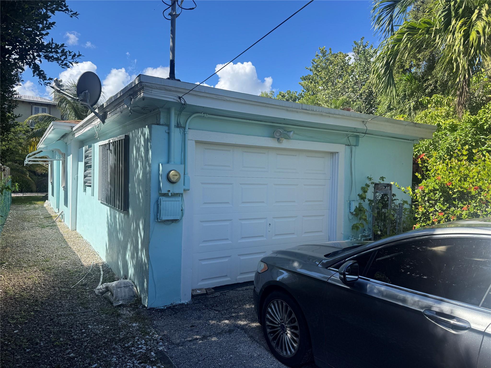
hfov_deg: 71.6
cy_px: 184
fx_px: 340
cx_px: 246
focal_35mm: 24
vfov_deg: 56.8
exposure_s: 1/2415
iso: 80
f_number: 1.78
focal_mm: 6.76
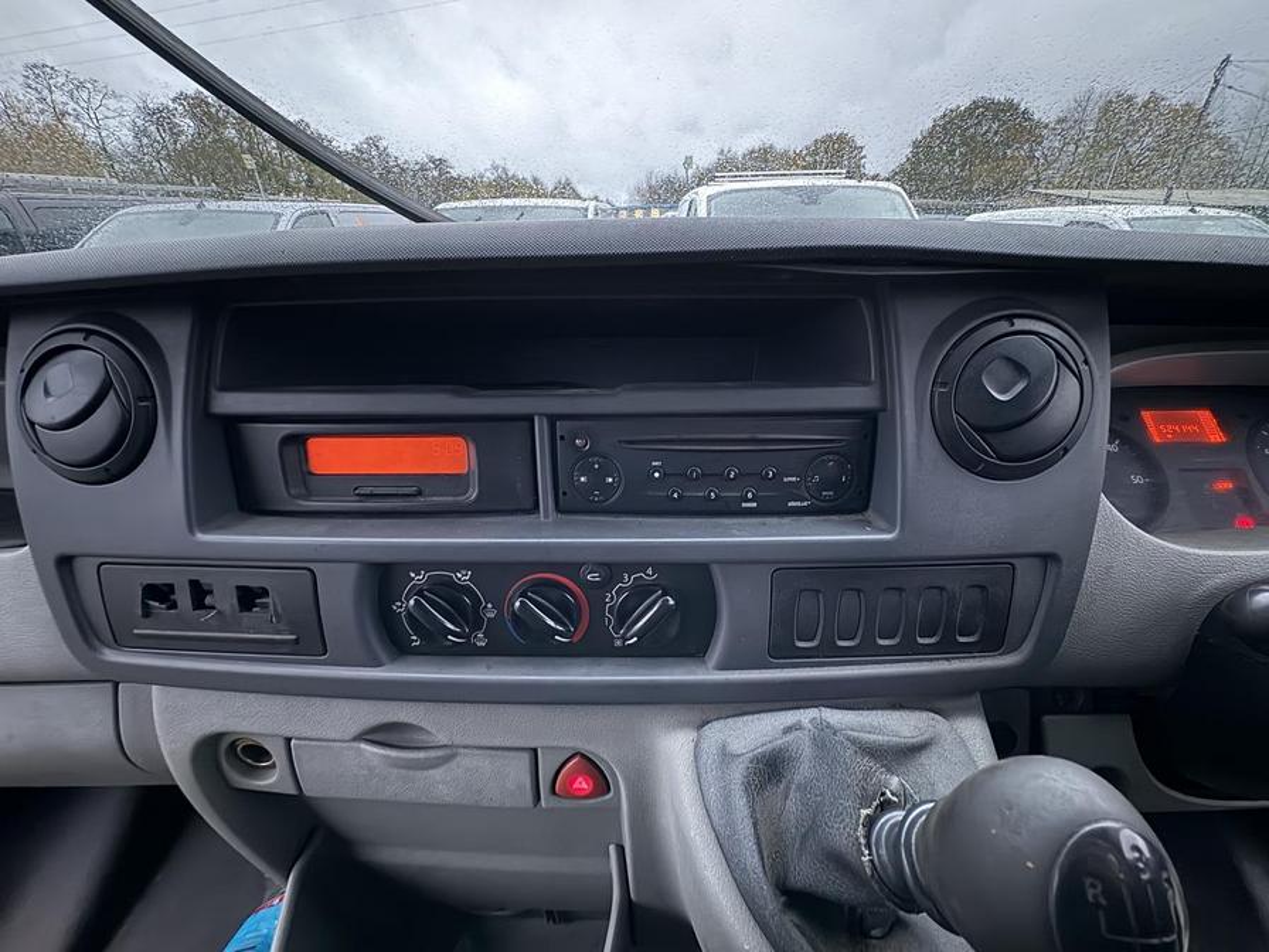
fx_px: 513
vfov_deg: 85.7
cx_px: 634
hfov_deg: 102.1
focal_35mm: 14
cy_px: 476
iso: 640
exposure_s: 1/23
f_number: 2.2
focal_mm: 2.22
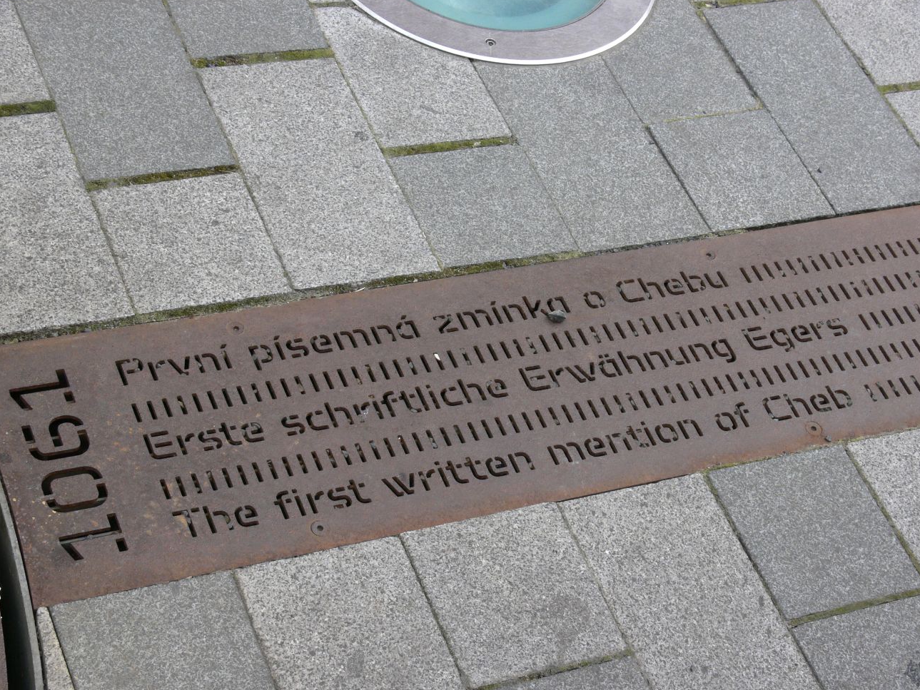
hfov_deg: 25.7
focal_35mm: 76
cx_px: 464
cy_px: 343
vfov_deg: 19.4
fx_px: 2020
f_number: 5
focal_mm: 15.8
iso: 100
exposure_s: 1/125
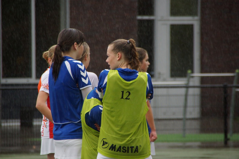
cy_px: 80
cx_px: 120
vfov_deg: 3.7
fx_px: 2489
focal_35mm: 375
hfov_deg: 5.5
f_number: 6.3
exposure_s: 1/250
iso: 640
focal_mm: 250
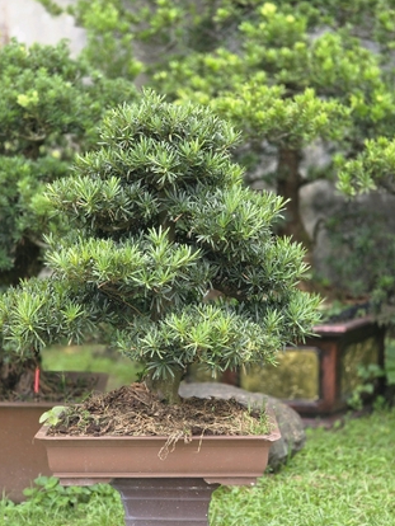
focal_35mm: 80
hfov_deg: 18.4
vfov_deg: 24.4
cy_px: 260
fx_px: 1216
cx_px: 179
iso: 50
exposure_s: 1/196
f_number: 2.4
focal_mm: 7.9
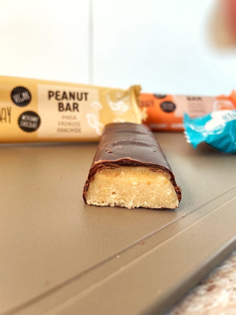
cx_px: 118
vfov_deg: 67.3
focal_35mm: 26
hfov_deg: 53.1
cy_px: 158
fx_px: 236
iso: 100
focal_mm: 4.2
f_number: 1.6
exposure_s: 1/121
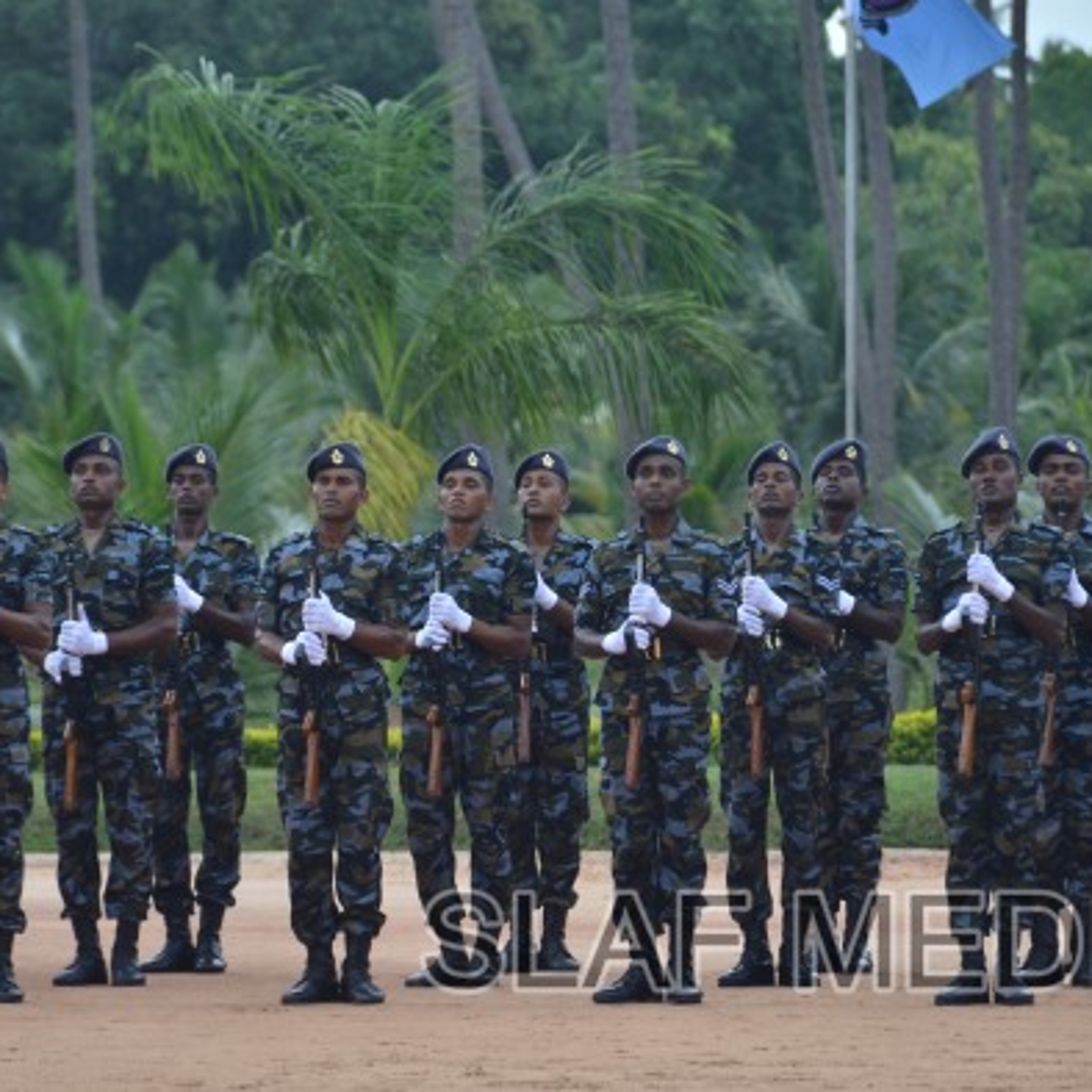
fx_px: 13812
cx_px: 496
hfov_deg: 4.5
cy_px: 545
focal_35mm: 387
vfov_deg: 4.5
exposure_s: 1/125
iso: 250
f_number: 5.6
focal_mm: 200
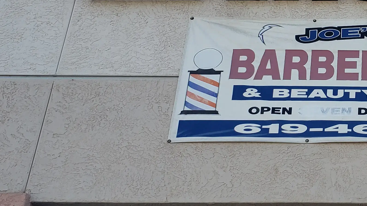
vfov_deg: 16.7
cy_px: 72
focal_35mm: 72
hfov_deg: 27.5
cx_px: 373
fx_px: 701
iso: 50
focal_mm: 4.3
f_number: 2.4
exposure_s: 1/661
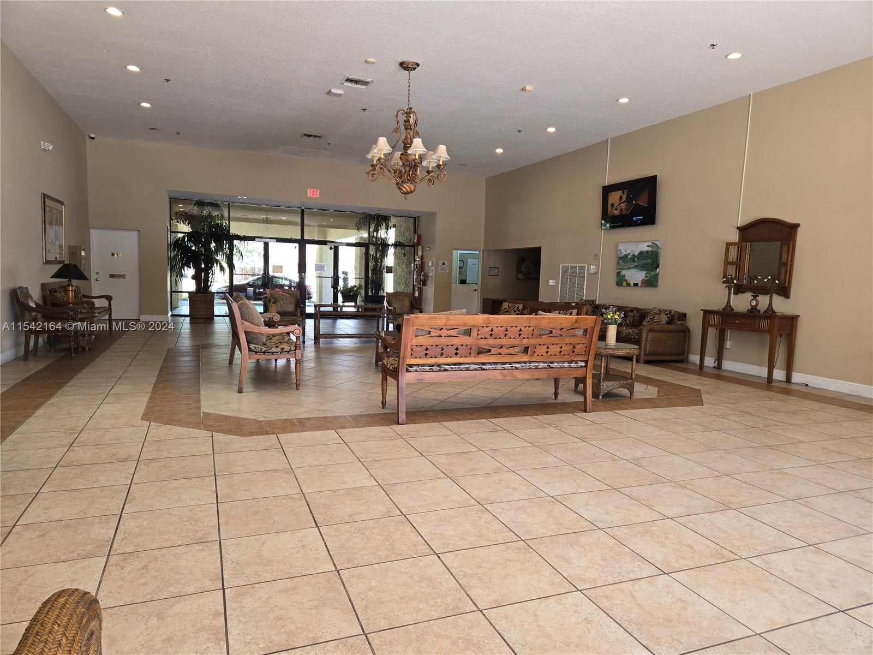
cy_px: 328
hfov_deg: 73.9
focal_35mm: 23
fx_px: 580
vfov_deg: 58.9
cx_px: 436
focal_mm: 5.4
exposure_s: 1/60
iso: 64
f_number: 1.8
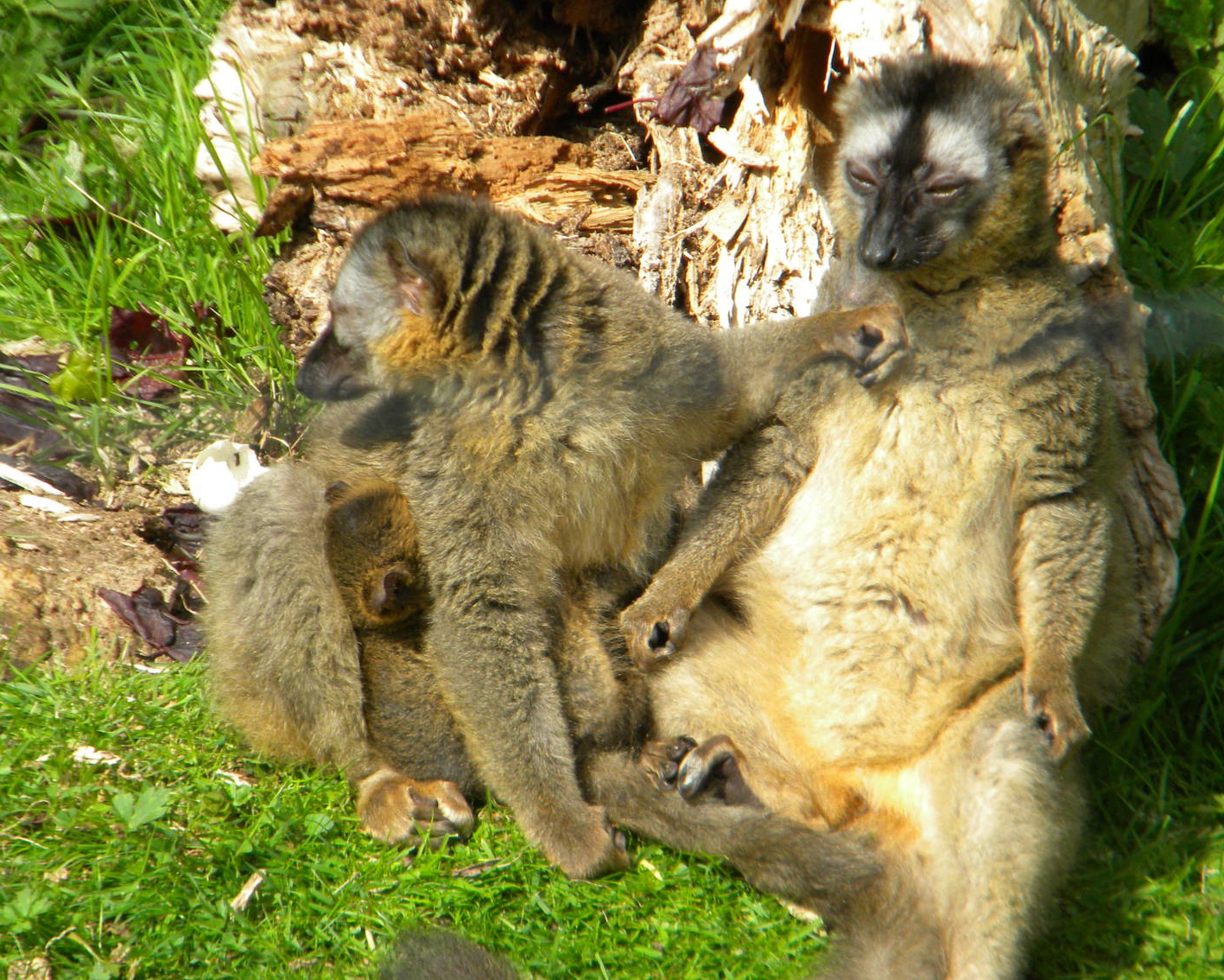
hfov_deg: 7.8
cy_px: 469
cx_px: 589
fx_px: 9021
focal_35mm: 249
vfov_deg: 6.2
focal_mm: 41
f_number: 5.4
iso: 154
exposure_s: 1/500
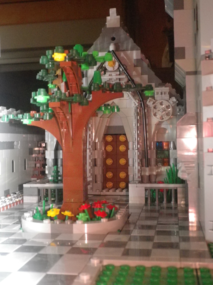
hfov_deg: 30.9
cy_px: 142
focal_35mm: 47
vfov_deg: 40.4
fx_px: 386
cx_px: 106
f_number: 4.6
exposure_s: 1/50
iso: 800
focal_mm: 8.46
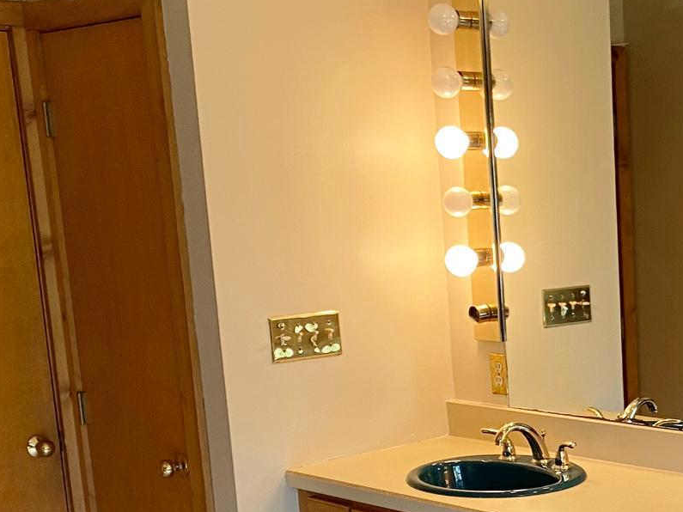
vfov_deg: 21.3
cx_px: 692
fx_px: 1322
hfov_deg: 27.2
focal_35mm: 67
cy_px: 487
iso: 100
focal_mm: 4.25
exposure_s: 1/60
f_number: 1.8
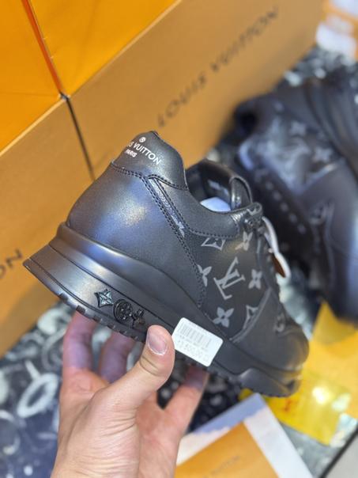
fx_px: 662
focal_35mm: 48
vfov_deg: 39.7
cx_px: 179
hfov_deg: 30.3
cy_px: 239
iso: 250
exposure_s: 1/100
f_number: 1.78
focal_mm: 6.76
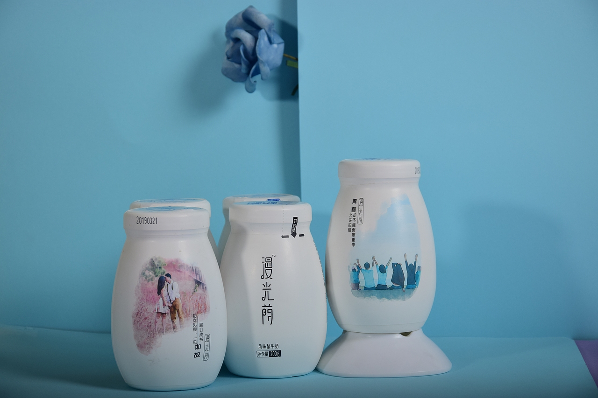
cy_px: 199
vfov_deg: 10.8
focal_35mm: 128
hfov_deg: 16.1
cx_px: 299
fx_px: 2117
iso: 100
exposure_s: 1/200
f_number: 7.1
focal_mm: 85
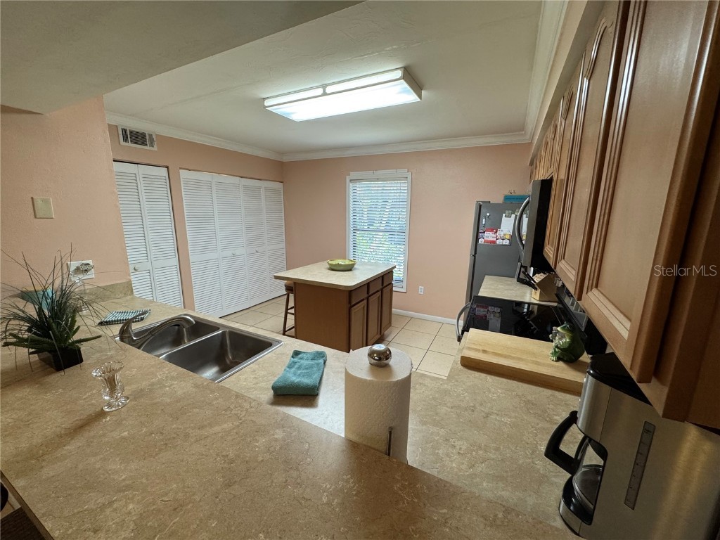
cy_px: 270
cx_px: 360
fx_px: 291
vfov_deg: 85.7
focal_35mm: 14
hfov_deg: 102.1
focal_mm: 2.22
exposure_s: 1/120
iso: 250
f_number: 2.2
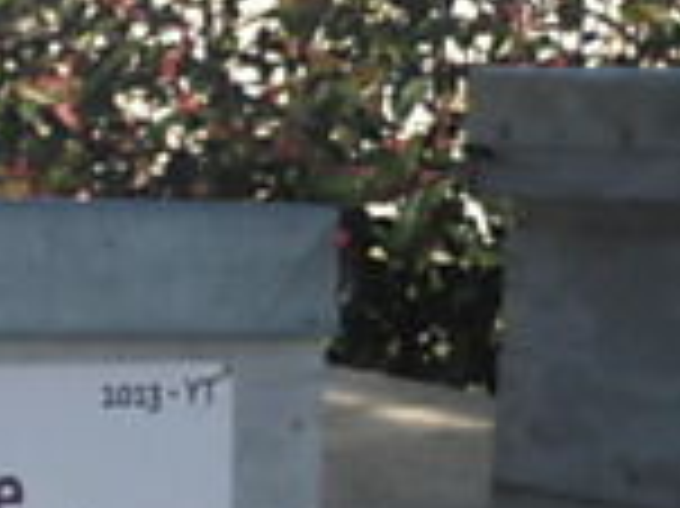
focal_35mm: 138
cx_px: -153
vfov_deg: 10.7
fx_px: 2709
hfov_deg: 13.9
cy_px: 337
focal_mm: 4.7
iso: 64
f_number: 7.9
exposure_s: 1/125
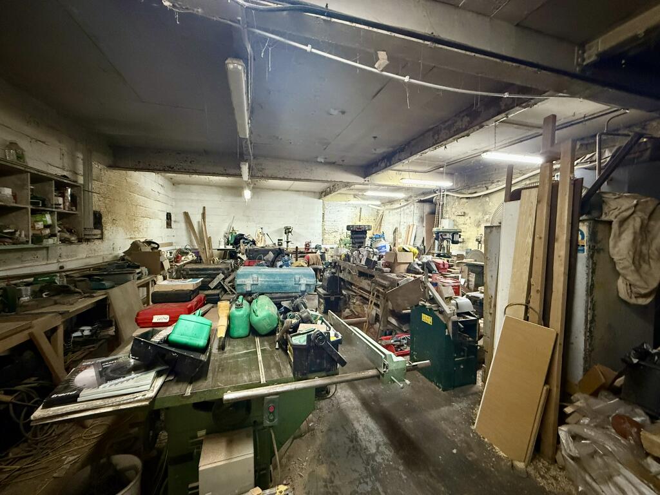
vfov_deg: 85.7
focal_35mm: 14
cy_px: 248
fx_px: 267
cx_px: 330
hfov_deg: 102.1
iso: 1000
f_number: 2.2
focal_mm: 2.22
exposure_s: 1/50
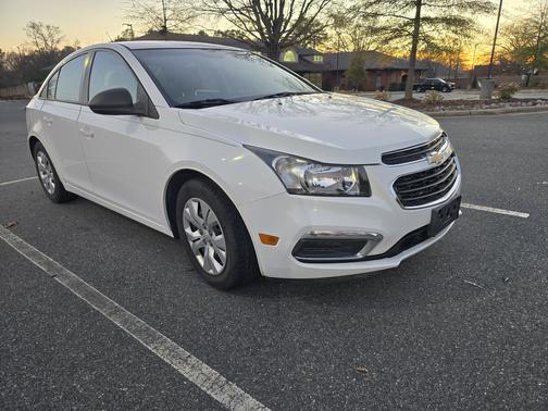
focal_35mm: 23
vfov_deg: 58.9
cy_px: 206
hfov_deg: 73.9
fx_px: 364
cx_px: 274
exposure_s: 1/120
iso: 200
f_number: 1.7
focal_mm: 6.3
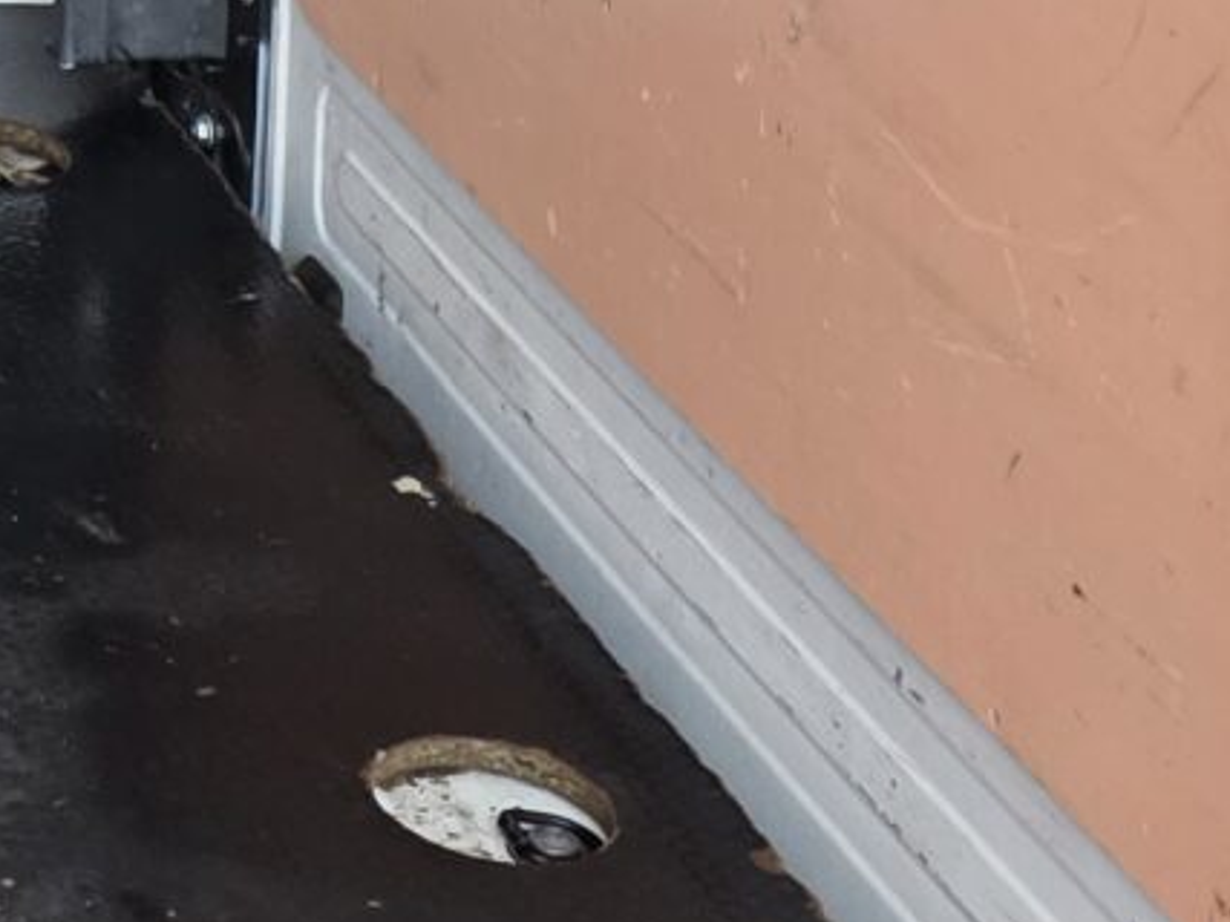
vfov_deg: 9.5
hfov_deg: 12.7
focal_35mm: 138
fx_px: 4902
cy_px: -1297
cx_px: -1135
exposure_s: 1/100
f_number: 1.7
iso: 500
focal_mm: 6.25
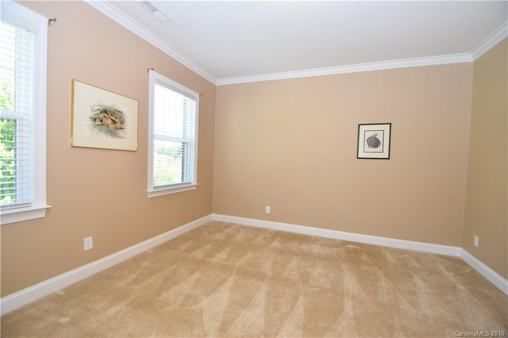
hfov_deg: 100.4
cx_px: 254
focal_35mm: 15
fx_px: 212
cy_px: 169
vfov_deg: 77.3
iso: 280
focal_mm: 10
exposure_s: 1/60
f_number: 4
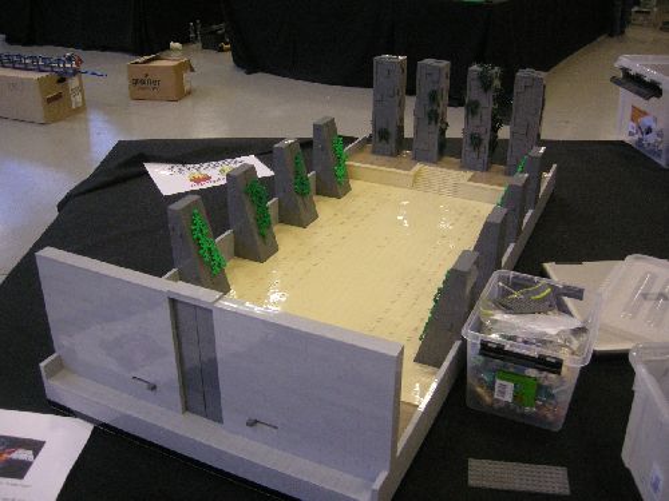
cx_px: 334
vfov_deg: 39.7
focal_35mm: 36
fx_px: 696
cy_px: 250
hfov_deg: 51.4
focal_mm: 7.5
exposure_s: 1/30.1
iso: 400
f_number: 2.7
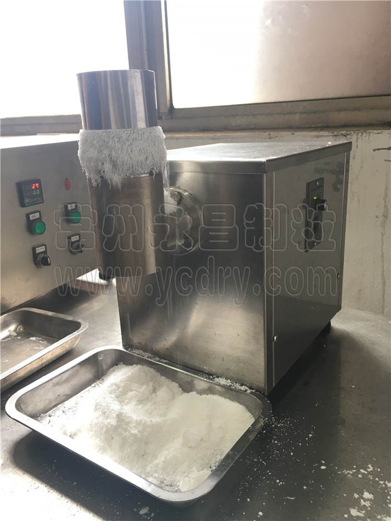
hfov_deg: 48.2
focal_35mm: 29
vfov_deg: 61.7
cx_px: 196
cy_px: 260
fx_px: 437
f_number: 2.2
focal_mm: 4.15
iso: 32
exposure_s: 1/17
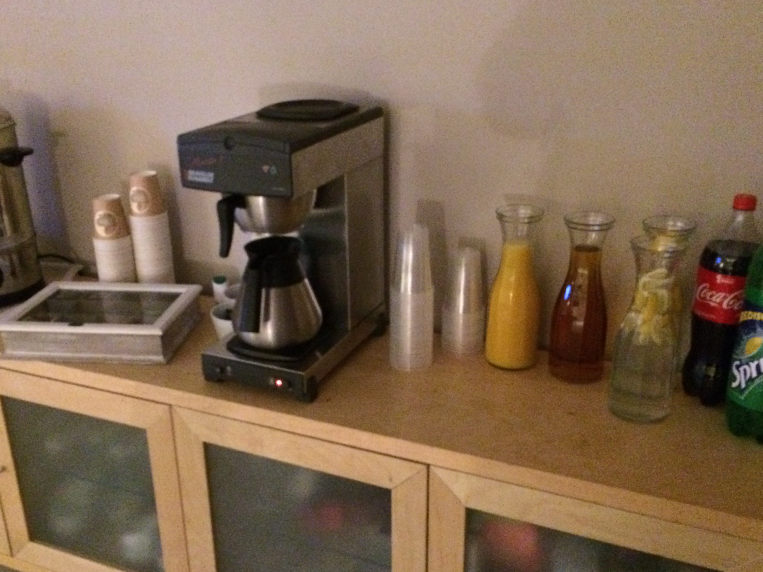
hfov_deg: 48.9
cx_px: 349
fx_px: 838
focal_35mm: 38
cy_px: 311
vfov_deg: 37.7
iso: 1000
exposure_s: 1/17
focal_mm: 4.12
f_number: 2.2
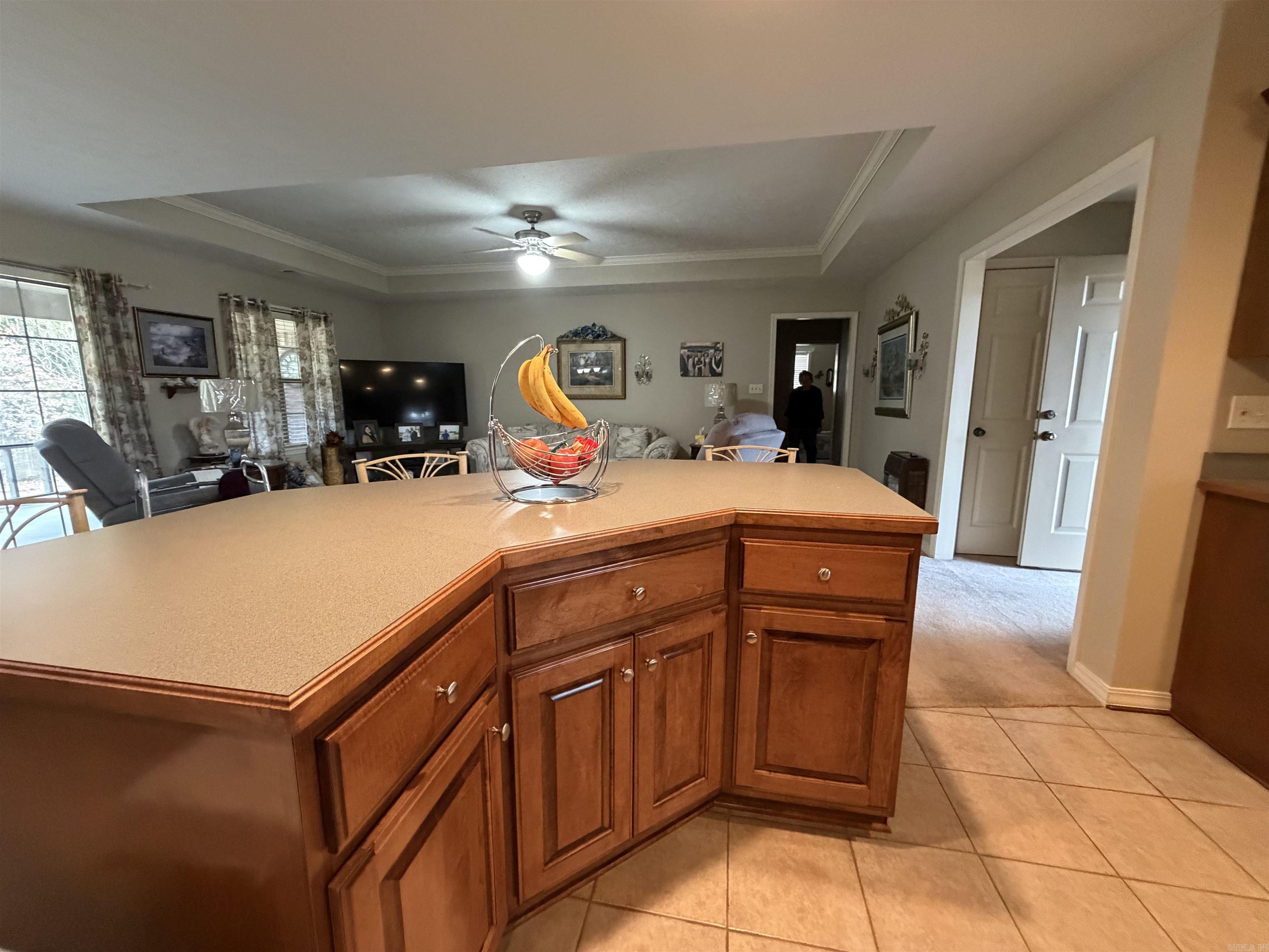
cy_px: 476
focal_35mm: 14
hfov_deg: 102.1
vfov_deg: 85.7
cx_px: 634
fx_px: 513
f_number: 2.2
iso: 640
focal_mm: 2.22
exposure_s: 1/60
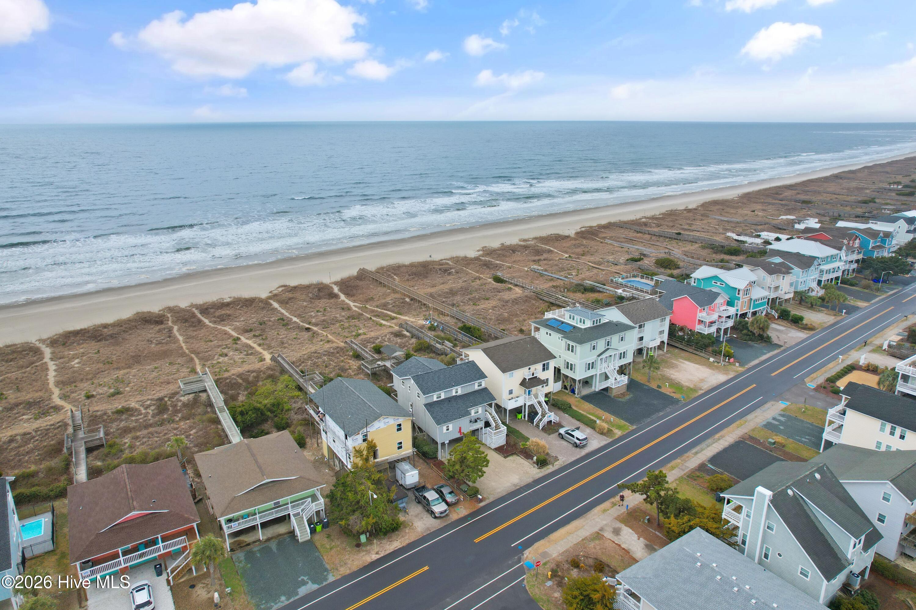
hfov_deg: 78.6
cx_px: 458
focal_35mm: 22
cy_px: 305
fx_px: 560
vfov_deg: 57.2
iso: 130
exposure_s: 1/250
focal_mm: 8.38
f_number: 2.8
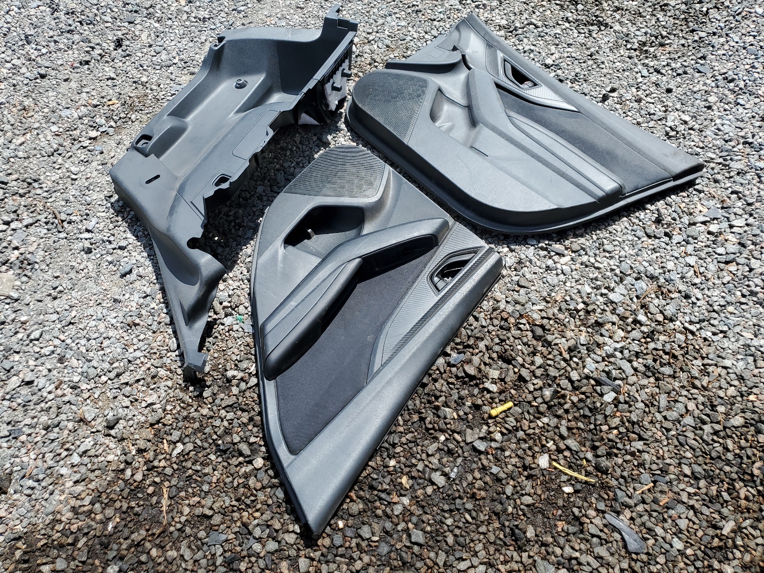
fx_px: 574
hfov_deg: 67.3
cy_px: 286
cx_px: 382
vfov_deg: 53.1
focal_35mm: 26
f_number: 1.5
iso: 50
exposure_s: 1/2500
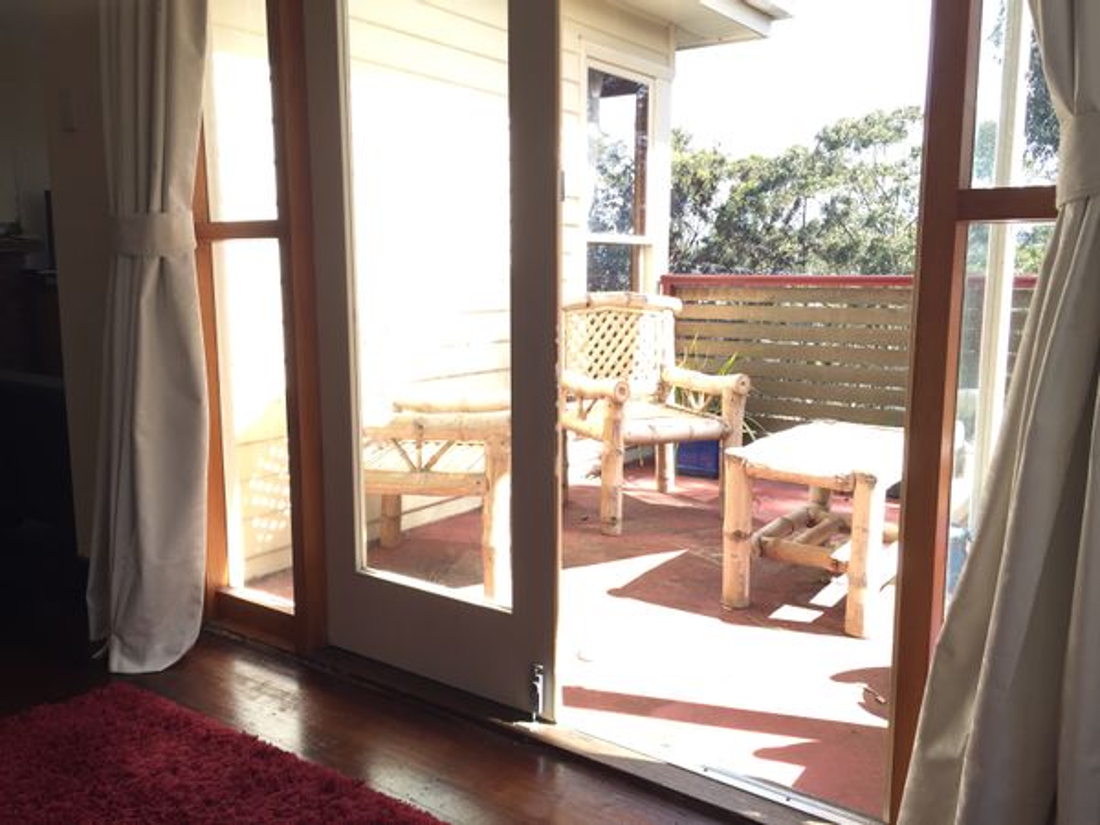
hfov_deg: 61.7
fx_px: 922
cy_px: 412
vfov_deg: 48.2
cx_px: 550
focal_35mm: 29
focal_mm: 4.15
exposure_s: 1/172
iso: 32
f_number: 2.2
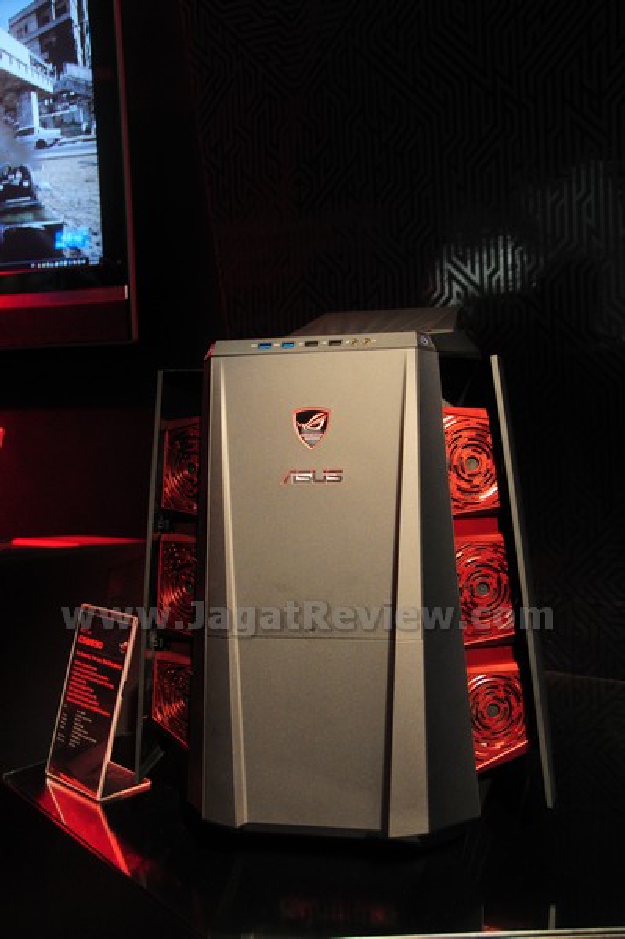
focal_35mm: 40
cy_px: 470
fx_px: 1056
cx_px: 312
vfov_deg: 48.0
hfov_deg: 33.0
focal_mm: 27
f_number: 4
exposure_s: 1/200
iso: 1600
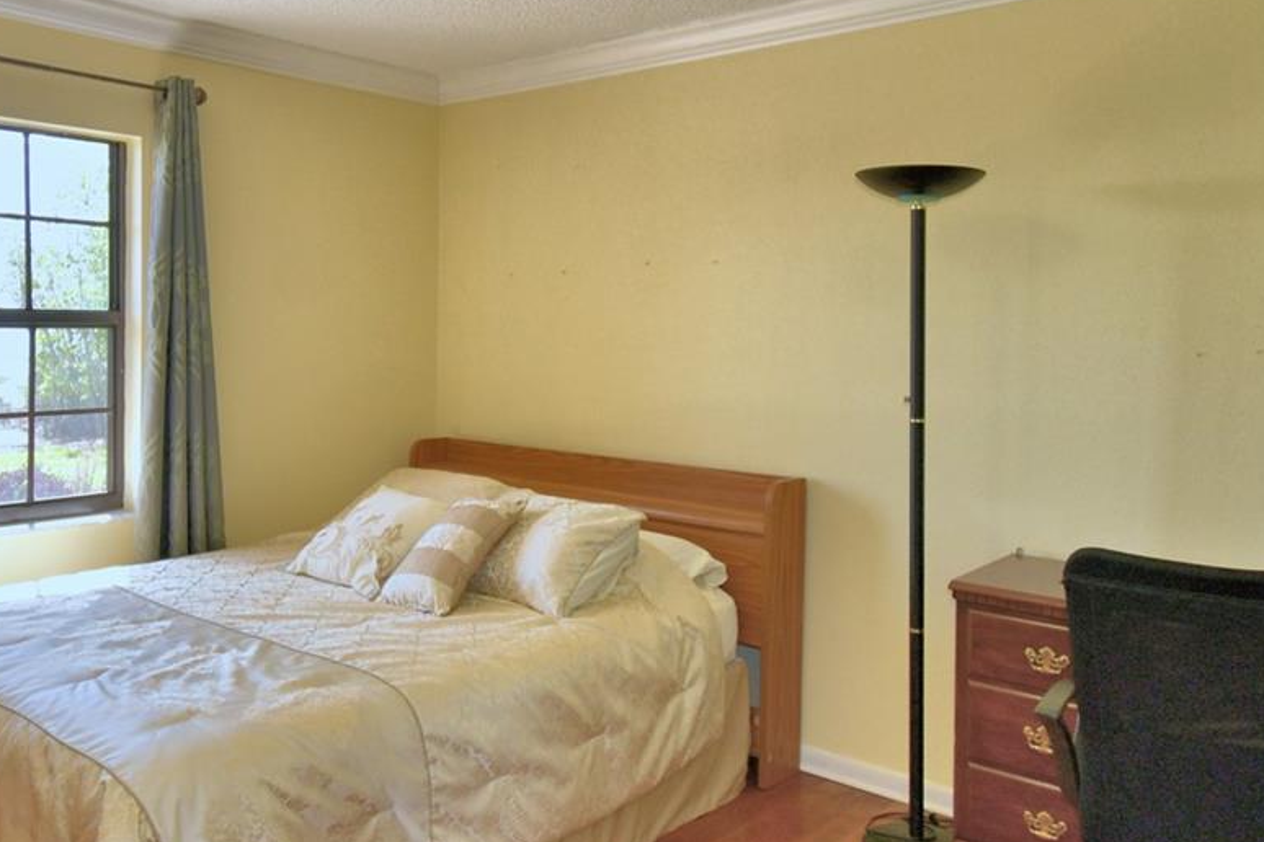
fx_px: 1088
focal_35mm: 31
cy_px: 349
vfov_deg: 42.2
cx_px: 552
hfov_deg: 60.1
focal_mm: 10
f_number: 4.5
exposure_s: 1/60
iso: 100
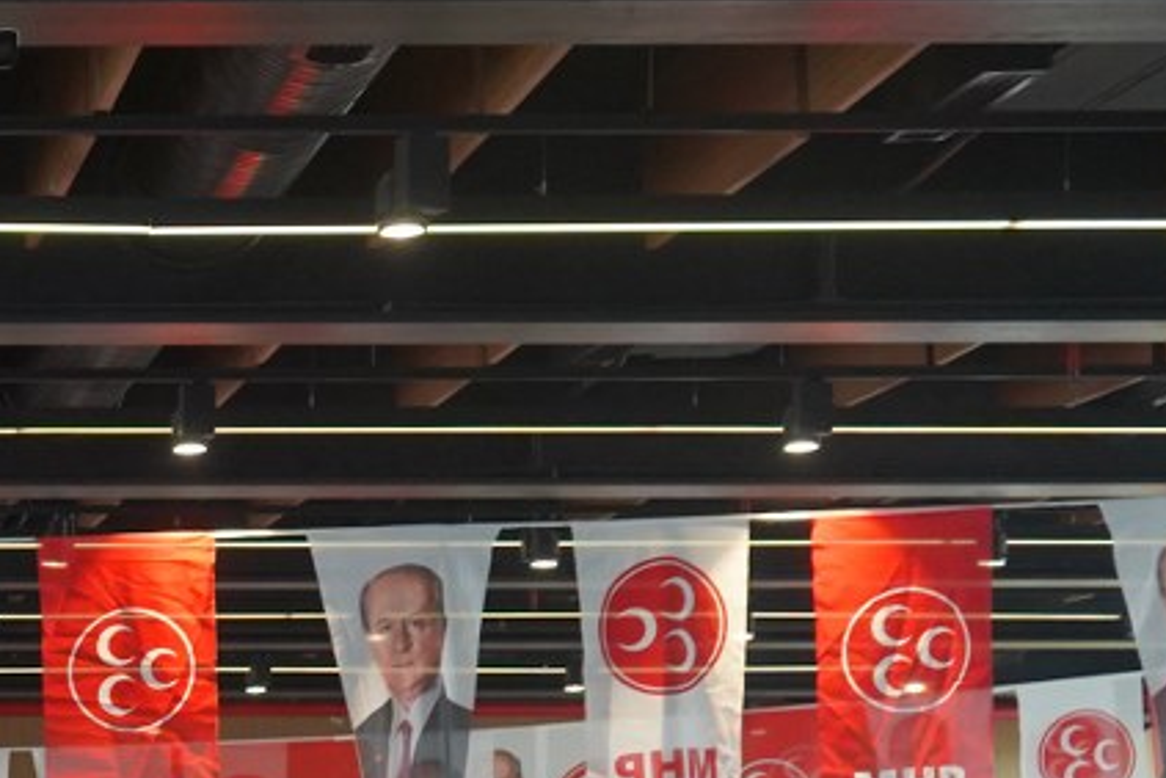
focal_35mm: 106
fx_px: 3433
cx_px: -447
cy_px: 1088
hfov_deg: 17.7
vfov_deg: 12.4
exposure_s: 1/160
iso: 2500
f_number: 4
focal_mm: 28
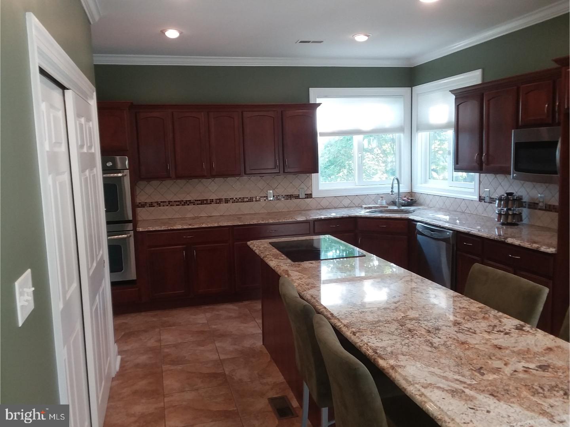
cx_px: 285
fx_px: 478
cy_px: 214
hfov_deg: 61.7
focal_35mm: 29
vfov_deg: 48.2
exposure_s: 1/33
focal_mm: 2.47
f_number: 1.9
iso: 40
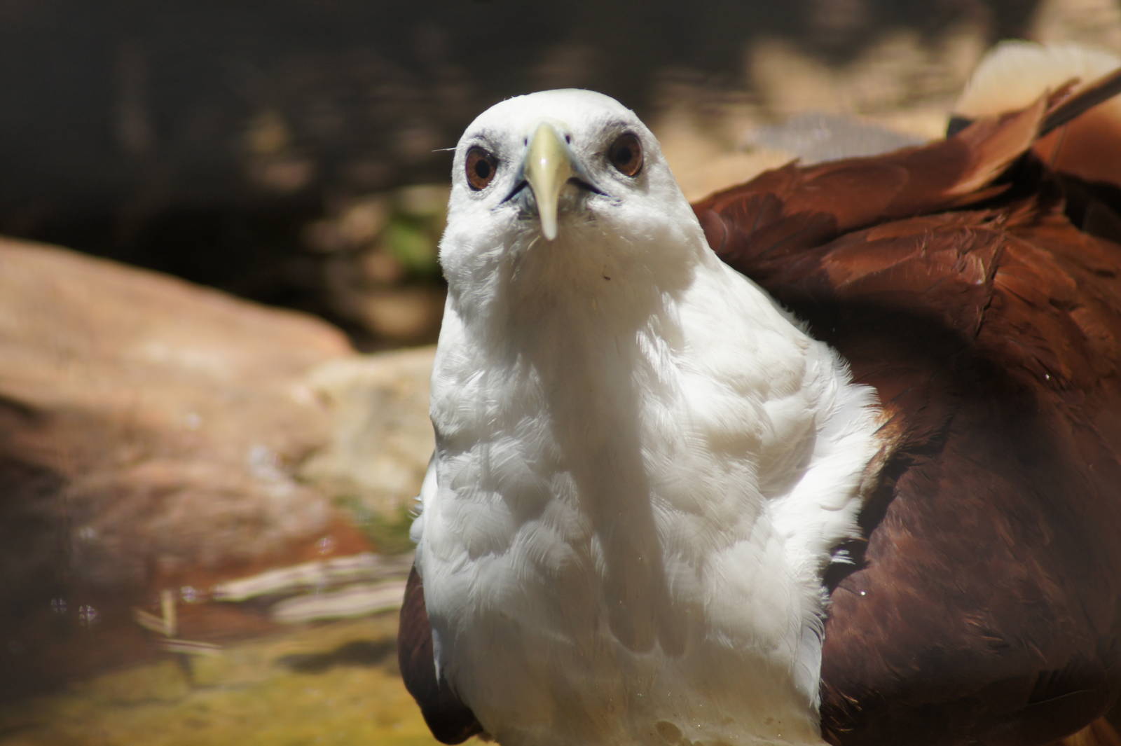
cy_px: 373
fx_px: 14005
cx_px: 560
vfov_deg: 3.1
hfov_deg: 4.6
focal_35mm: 450
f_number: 7.1
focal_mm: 300
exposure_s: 1/500
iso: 200
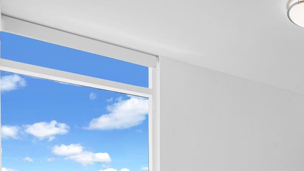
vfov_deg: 27.0
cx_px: 353
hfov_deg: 38.9
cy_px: 192
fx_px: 322
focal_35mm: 40
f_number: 8
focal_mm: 16
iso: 250
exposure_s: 1/50
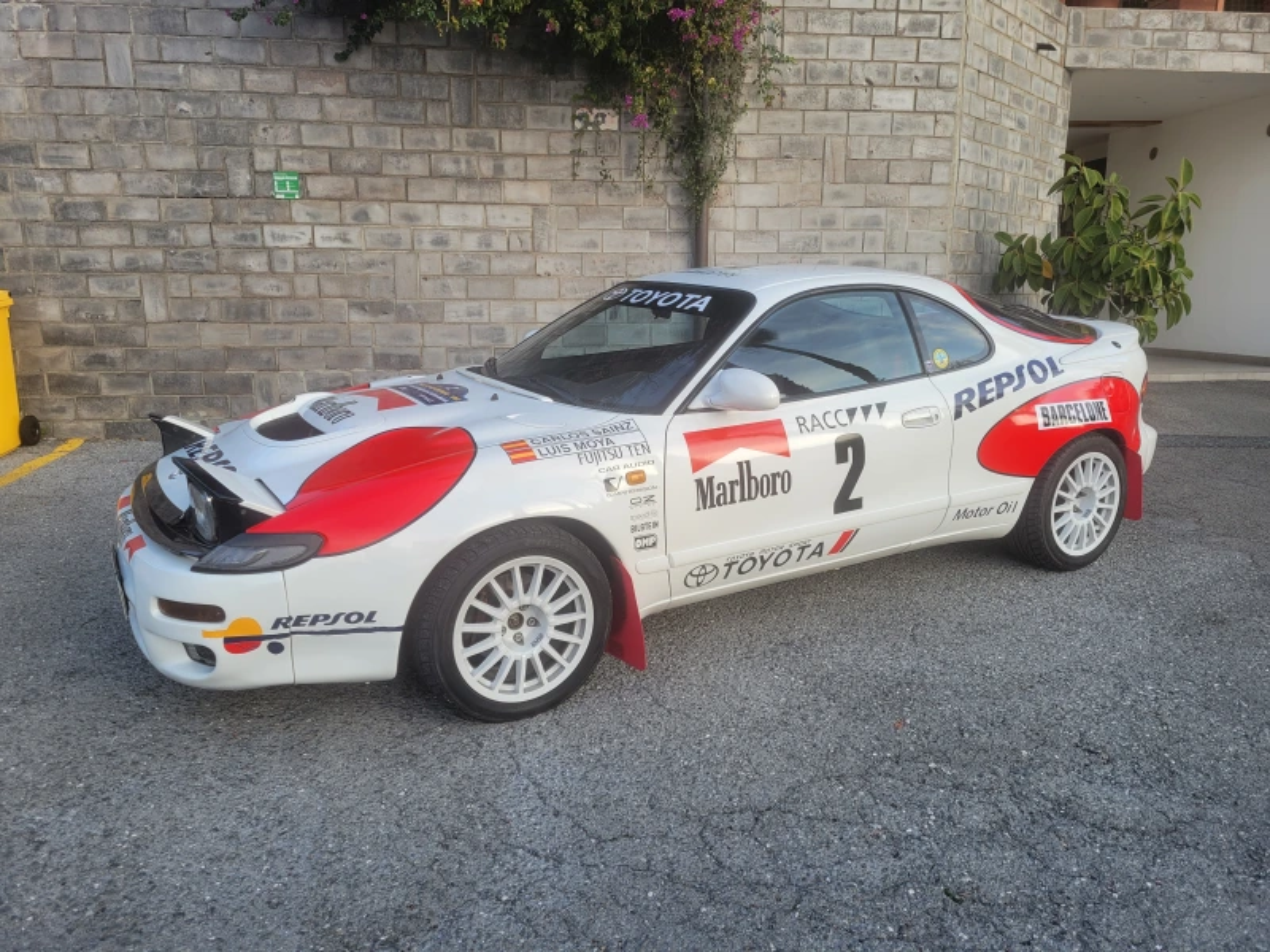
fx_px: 954
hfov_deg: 67.3
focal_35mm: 26
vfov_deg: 53.1
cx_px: 635
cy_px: 476
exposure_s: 1/146
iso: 40
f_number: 1.8
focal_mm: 5.4
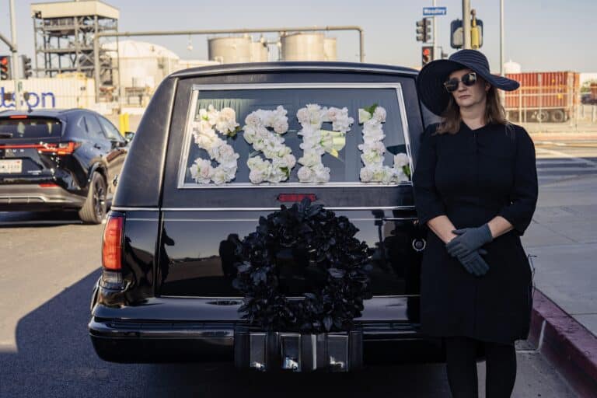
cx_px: 298
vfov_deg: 27.0
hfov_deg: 39.6
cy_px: 199
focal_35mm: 50
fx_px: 829
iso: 100
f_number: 5
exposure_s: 1/250
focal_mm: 50
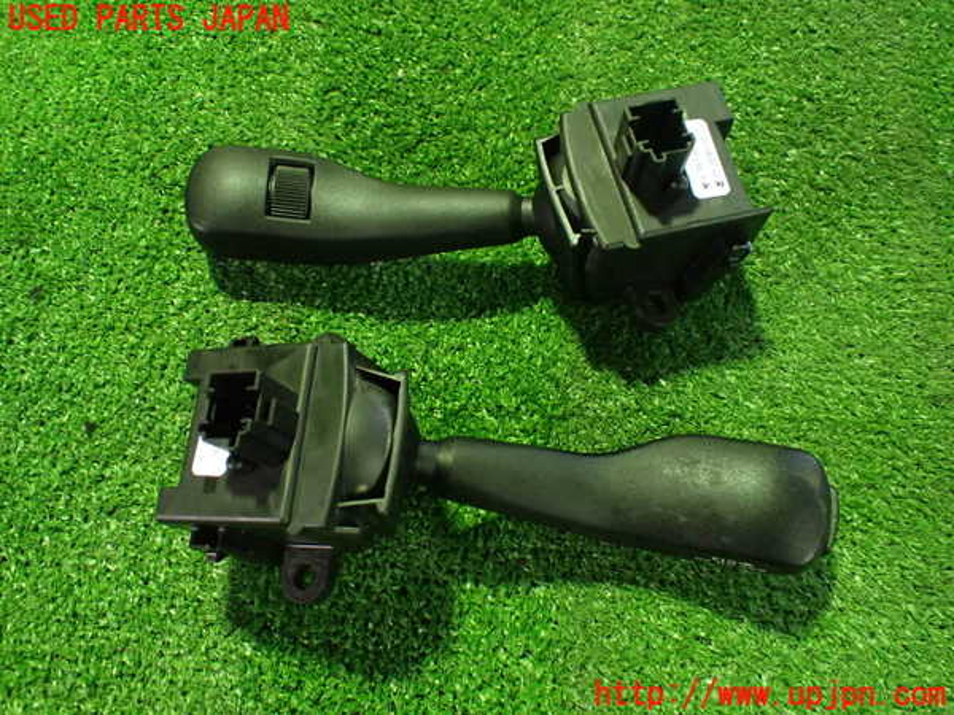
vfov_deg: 46.8
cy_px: 358
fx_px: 827
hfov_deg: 60.0
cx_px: 477
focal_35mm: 30
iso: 1000
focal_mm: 5.4
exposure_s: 1/30
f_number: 2.3
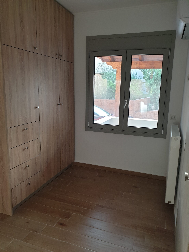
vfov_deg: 67.3
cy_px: 126
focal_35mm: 26
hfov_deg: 53.1
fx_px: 189
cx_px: 94
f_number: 2.4
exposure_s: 1/50
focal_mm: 4.3
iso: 160
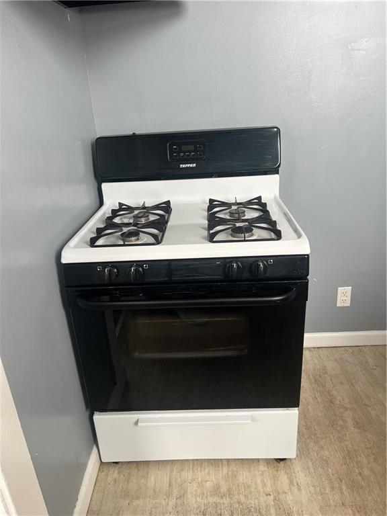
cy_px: 258
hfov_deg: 53.1
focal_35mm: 26
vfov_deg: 67.3
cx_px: 194
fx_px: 388
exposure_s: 1/121
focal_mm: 5.7
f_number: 1.5
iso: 80
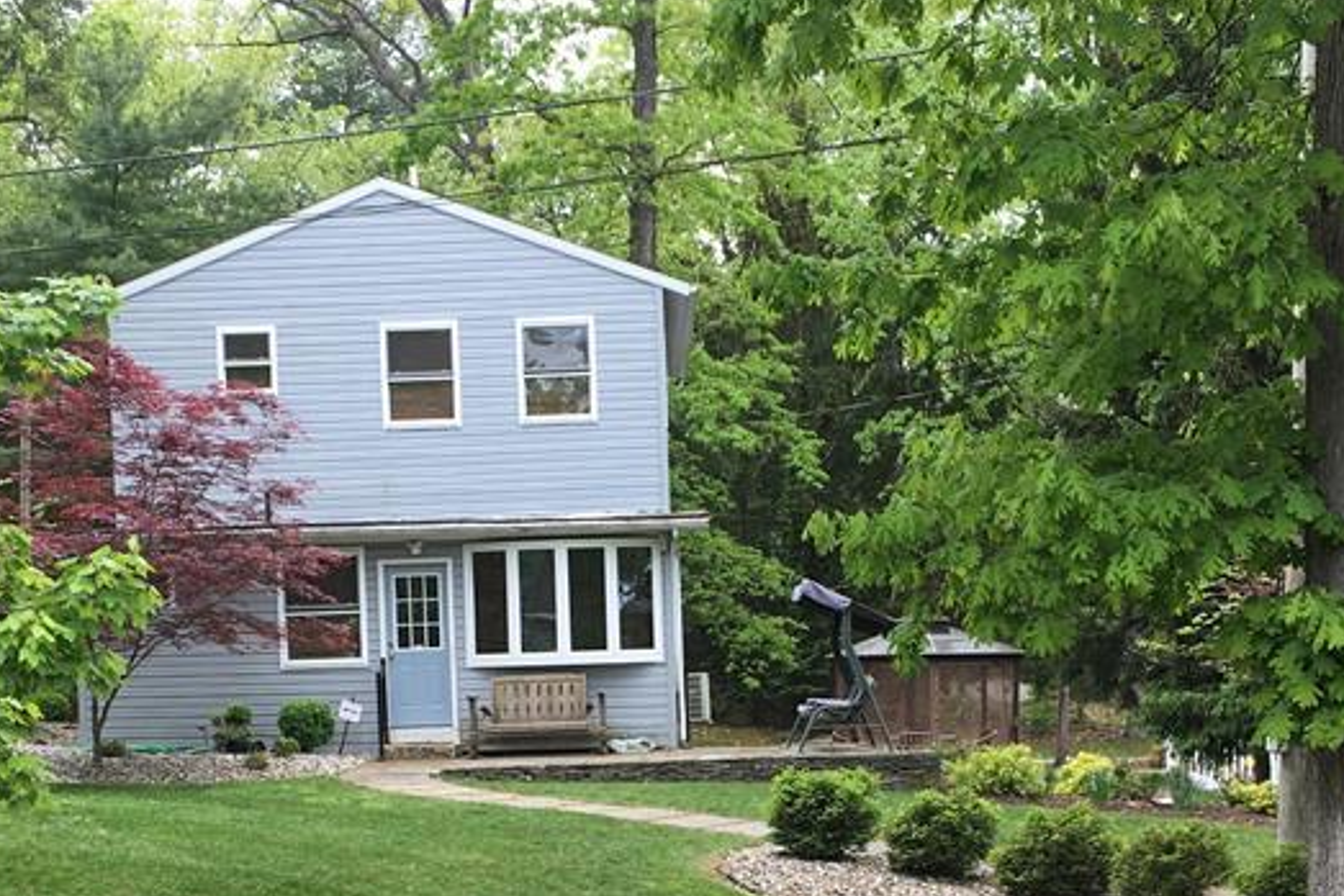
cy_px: 760
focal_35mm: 59
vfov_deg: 22.6
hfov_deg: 33.9
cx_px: 627
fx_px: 2203
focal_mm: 4.15
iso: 25
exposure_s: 1/130
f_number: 2.2
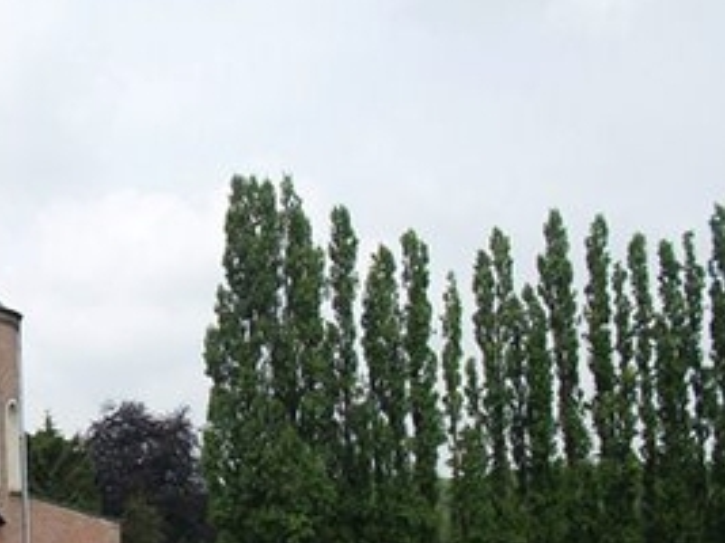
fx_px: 1507
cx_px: -30
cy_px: 510
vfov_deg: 19.9
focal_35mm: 72
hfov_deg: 25.5
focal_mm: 5.7
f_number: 8.8
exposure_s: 1/160
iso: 80
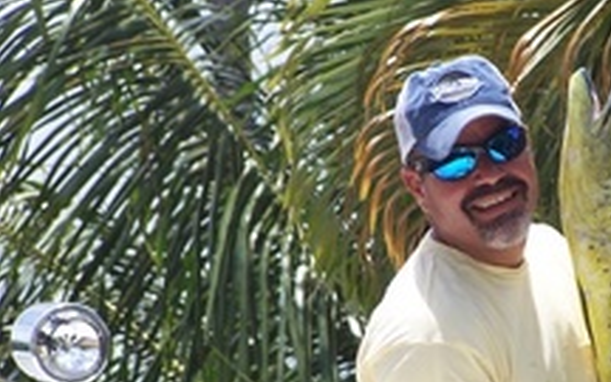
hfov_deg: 5.1
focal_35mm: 410
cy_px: 274
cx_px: 563
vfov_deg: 3.2
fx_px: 6827
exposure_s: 1/1000
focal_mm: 34.6
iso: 80
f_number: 3.2
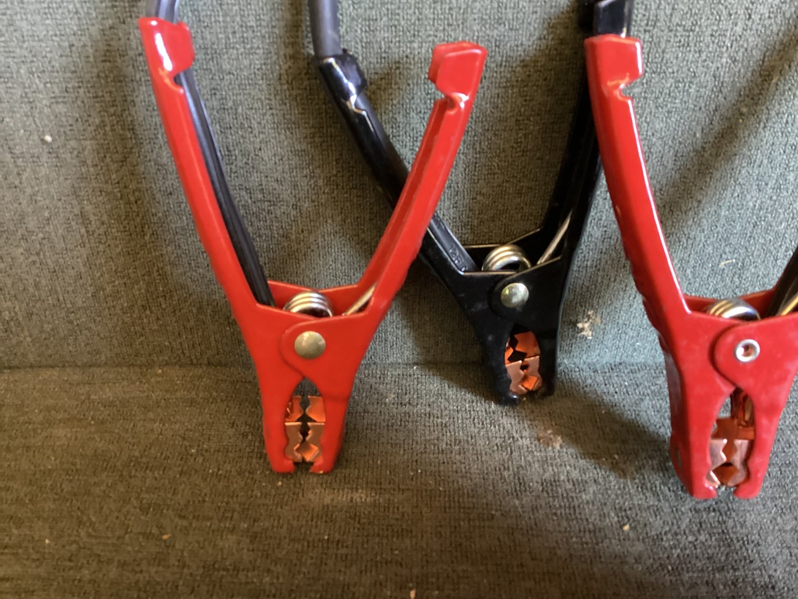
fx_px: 715
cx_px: 399
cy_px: 300
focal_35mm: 31
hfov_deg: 58.3
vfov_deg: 45.4
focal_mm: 3.3
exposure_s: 1/25
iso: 640
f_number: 2.4
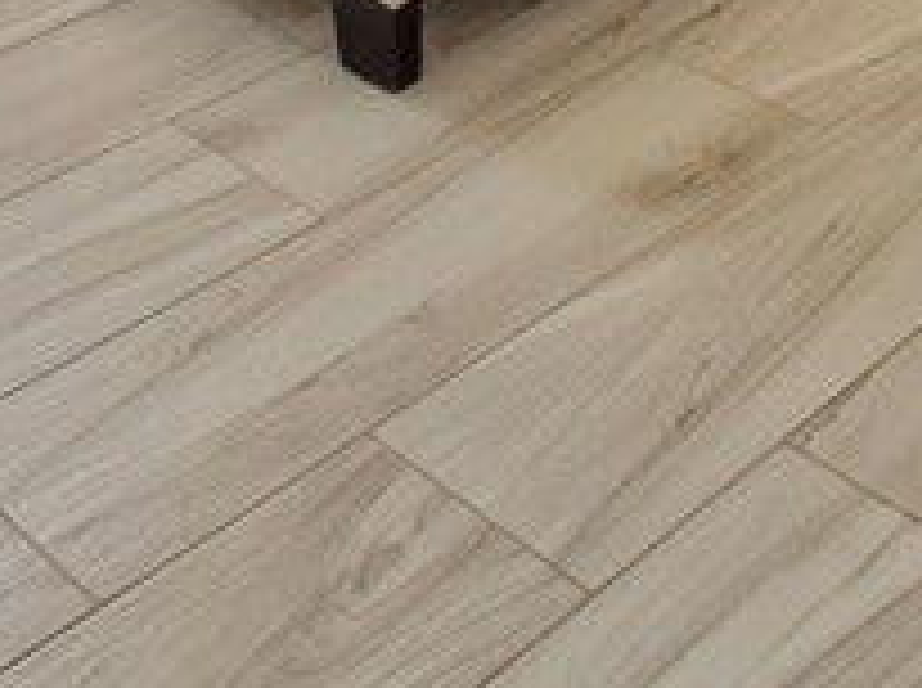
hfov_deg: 27.7
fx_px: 1861
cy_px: -960
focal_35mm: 70
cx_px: 353
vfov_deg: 14.2
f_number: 7.1
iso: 200
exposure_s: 1/50
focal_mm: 7
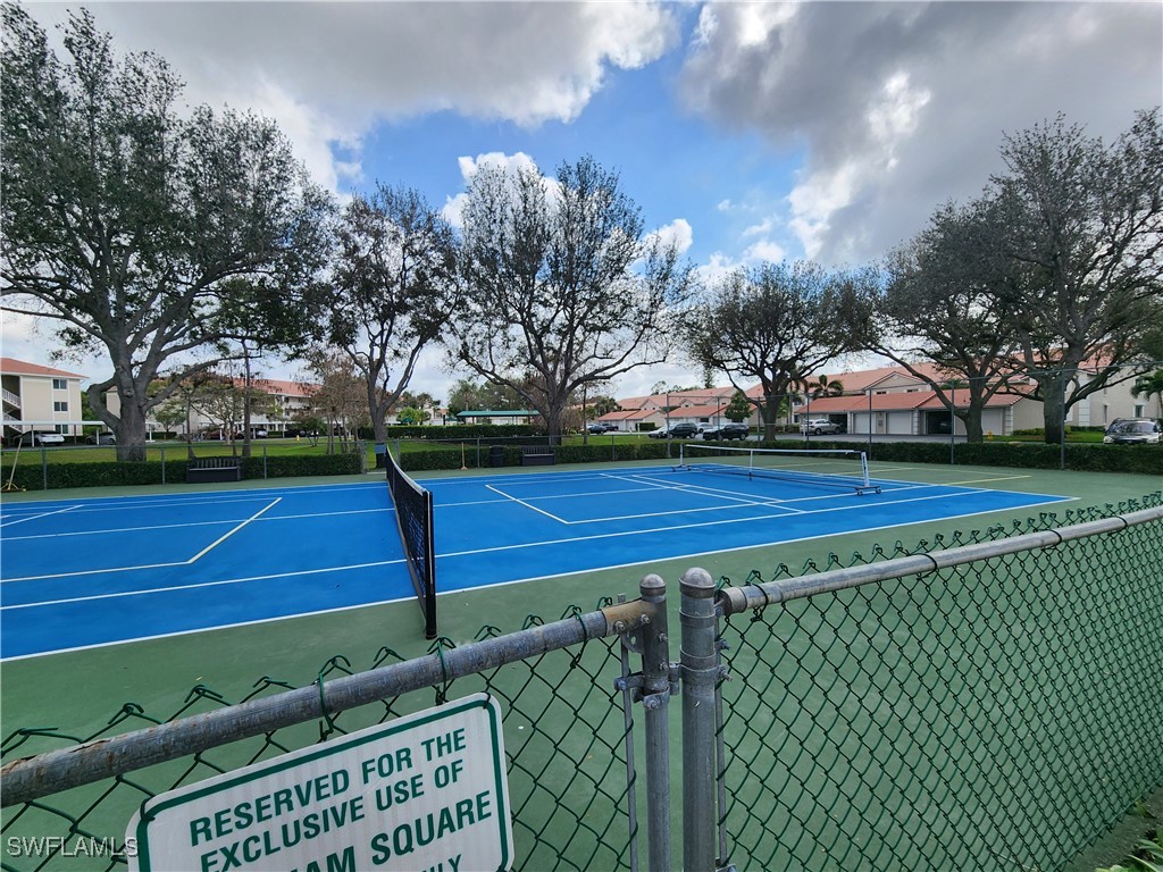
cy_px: 436
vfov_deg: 89.9
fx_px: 437
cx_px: 582
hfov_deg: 106.2
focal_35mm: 13
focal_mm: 2.2
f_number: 2.2
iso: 50
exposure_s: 1/2094
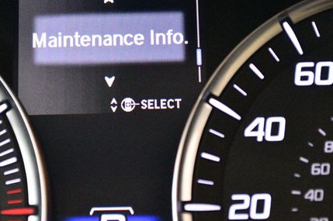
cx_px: 113
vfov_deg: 12.2
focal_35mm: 112
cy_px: 61
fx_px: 1035
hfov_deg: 18.2
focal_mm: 50
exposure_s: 1/60
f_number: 5.6
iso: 11400
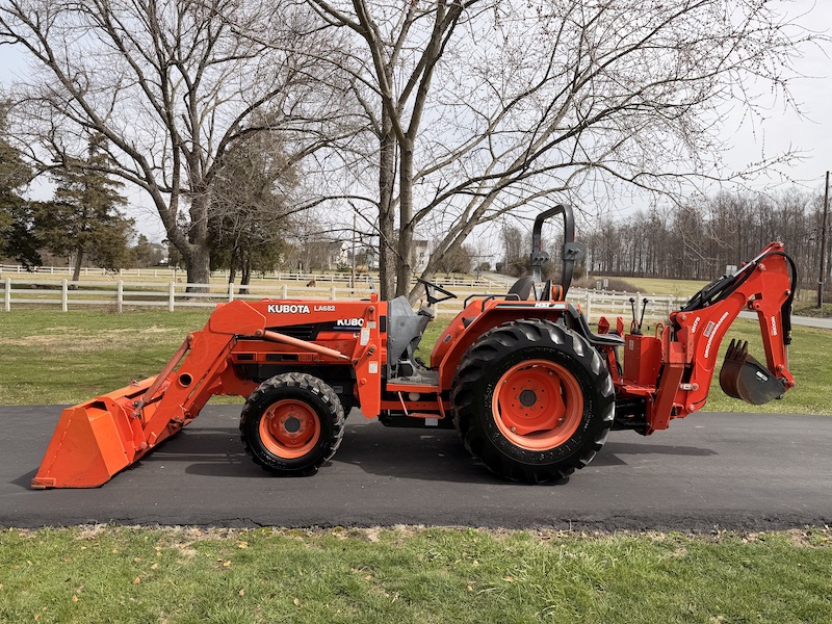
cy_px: 312
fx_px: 577
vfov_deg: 56.8
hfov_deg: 71.6
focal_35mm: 24
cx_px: 416
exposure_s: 1/4975
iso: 80
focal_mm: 6.76
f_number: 1.78
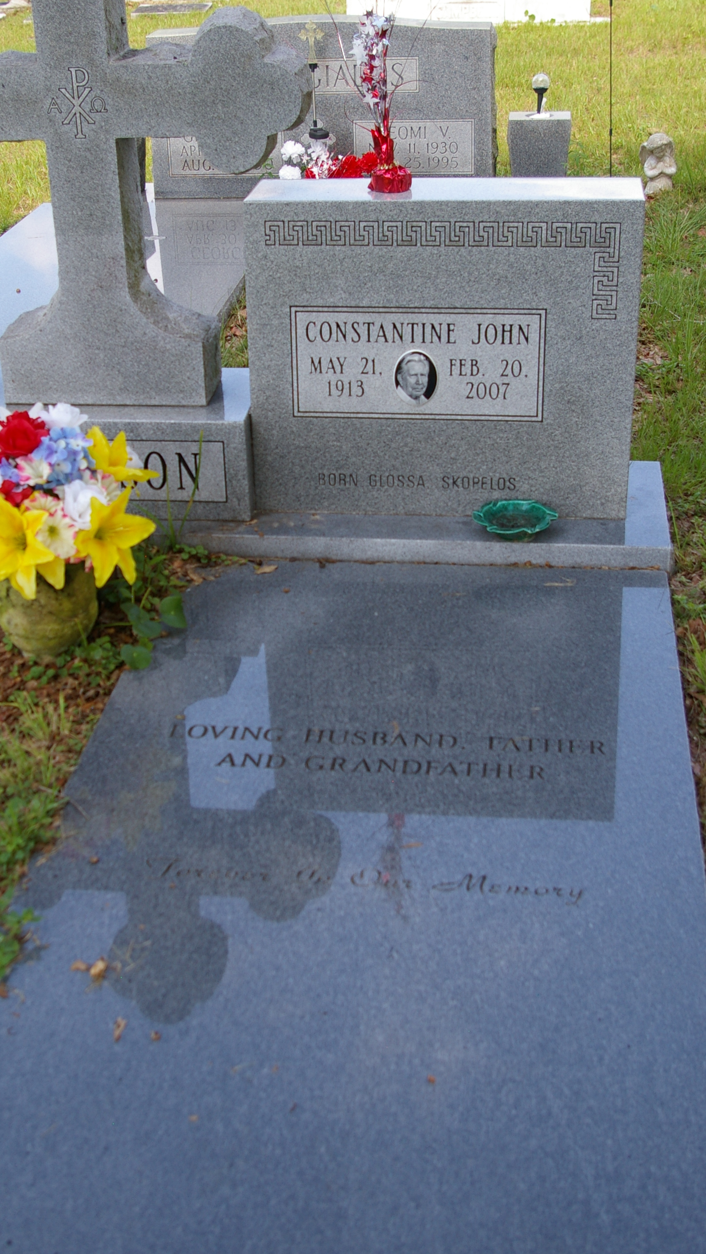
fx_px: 1498
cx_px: 270
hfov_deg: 26.5
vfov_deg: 45.4
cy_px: 586
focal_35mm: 45
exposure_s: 1/250
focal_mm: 24
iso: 200
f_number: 5.6
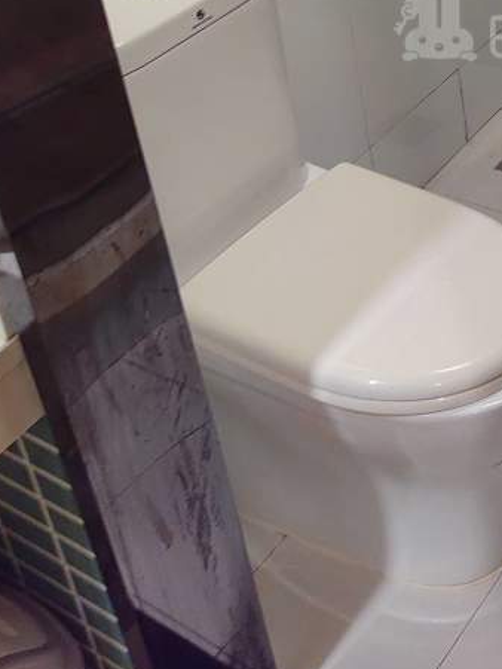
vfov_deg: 28.6
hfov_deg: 22.0
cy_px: 22
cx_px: 512
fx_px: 1236
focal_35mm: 64
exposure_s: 1/33.3
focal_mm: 5.52
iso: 250
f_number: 1.9
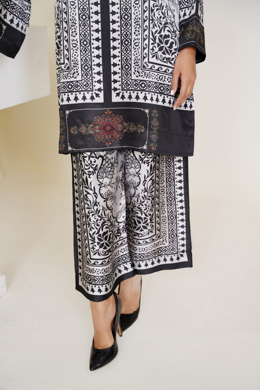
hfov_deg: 25.1
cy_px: 195
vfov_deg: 36.9
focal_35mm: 54
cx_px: 130
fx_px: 584
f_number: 3.5
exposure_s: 1/125
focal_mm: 53.9
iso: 80
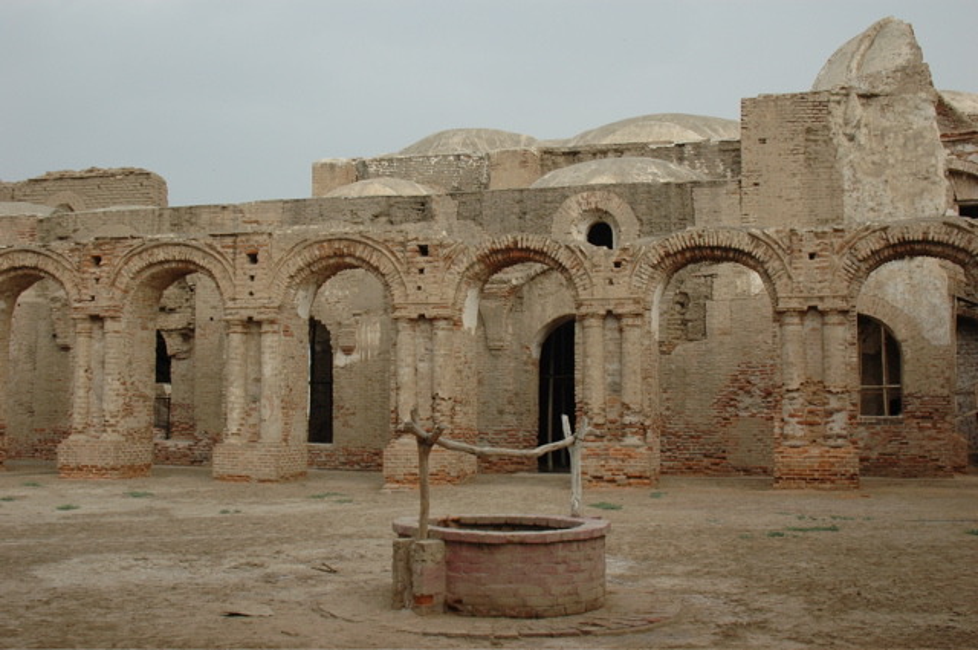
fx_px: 1140
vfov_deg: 31.8
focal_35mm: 42
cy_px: 325
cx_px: 489
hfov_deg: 46.5
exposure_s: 1/320
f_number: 9
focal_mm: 28
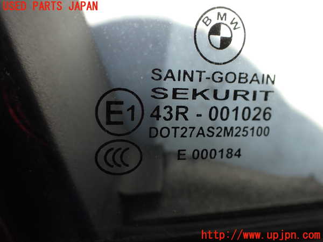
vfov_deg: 46.8
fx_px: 280
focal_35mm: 30
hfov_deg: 60.0
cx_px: 162
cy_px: 121
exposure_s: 1/200
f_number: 3.2
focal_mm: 5.4
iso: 100
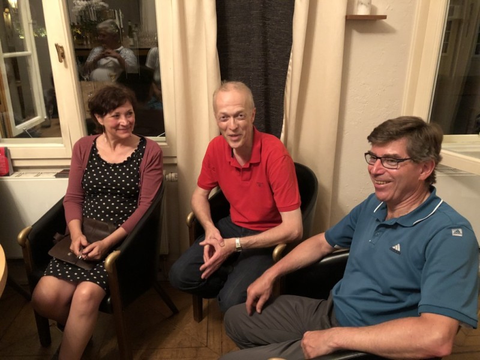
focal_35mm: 28
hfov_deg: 63.4
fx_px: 388
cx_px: 240
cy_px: 180
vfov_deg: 49.7
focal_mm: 4
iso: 640
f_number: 1.8
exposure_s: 1/17
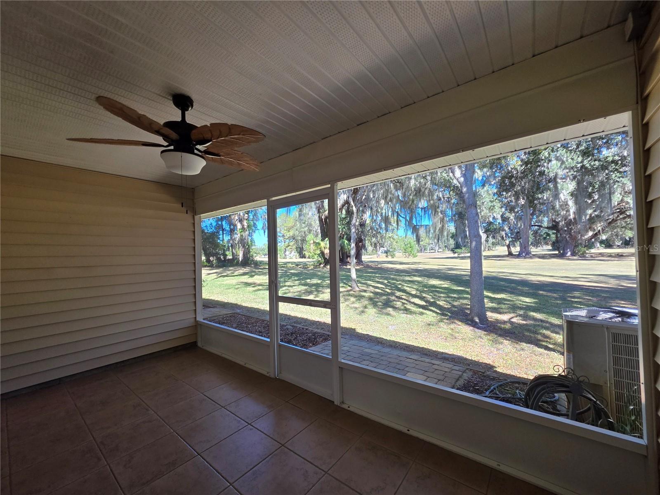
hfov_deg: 106.2
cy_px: 248
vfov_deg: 89.9
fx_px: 248
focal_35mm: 13
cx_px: 330
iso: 125
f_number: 1.9
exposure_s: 1/359
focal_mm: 2.2
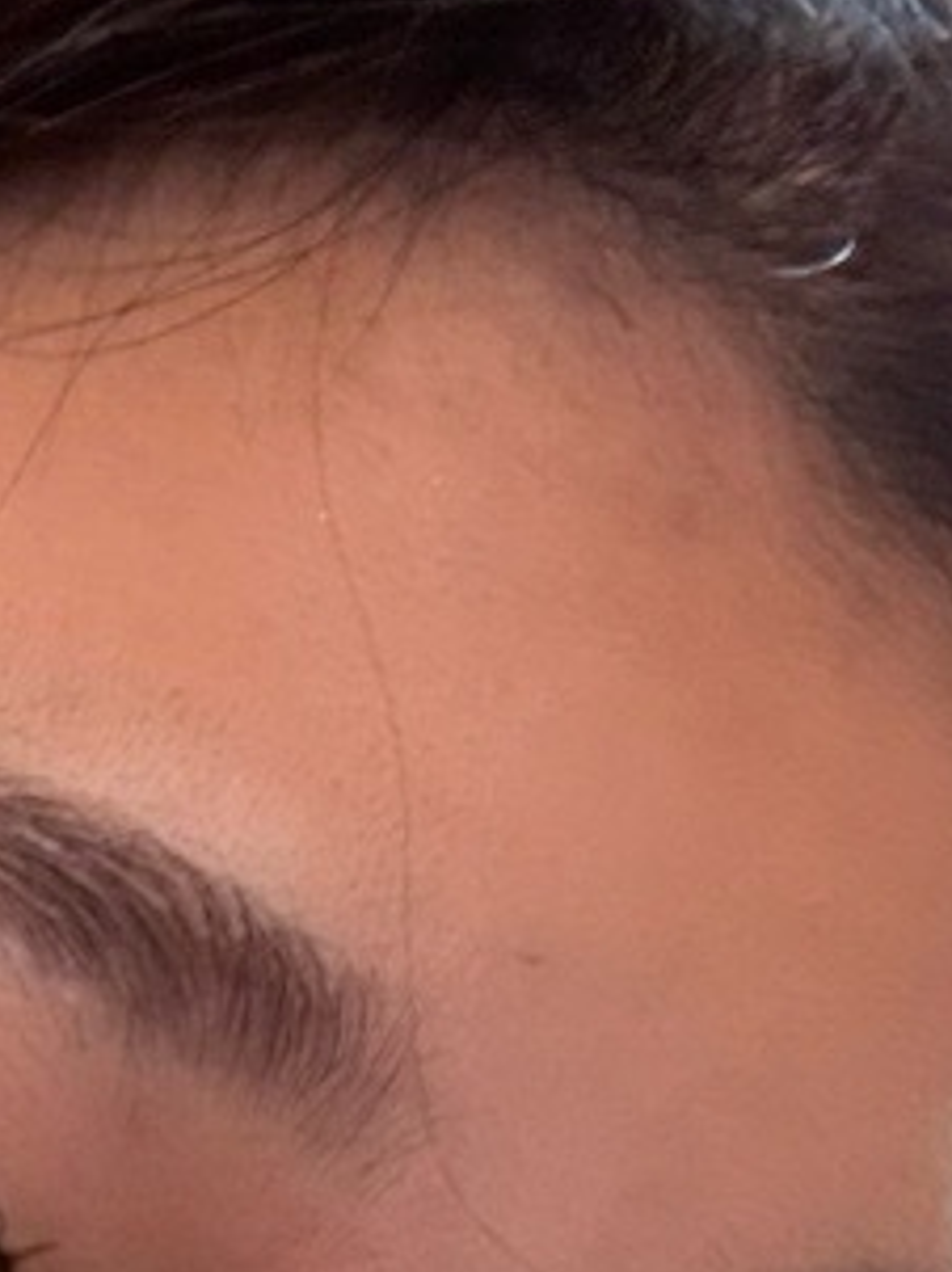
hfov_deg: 11.6
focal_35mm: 124
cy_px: 2569
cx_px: -295
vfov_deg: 13.5
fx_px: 4553
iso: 125
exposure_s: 1/60
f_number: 1.5
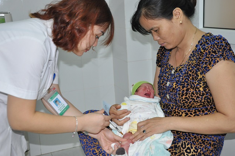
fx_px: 306
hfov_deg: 42.0
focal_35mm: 47
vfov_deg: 28.6
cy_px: 75
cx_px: 118
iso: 1000
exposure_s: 1/60
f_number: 4.2
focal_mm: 30
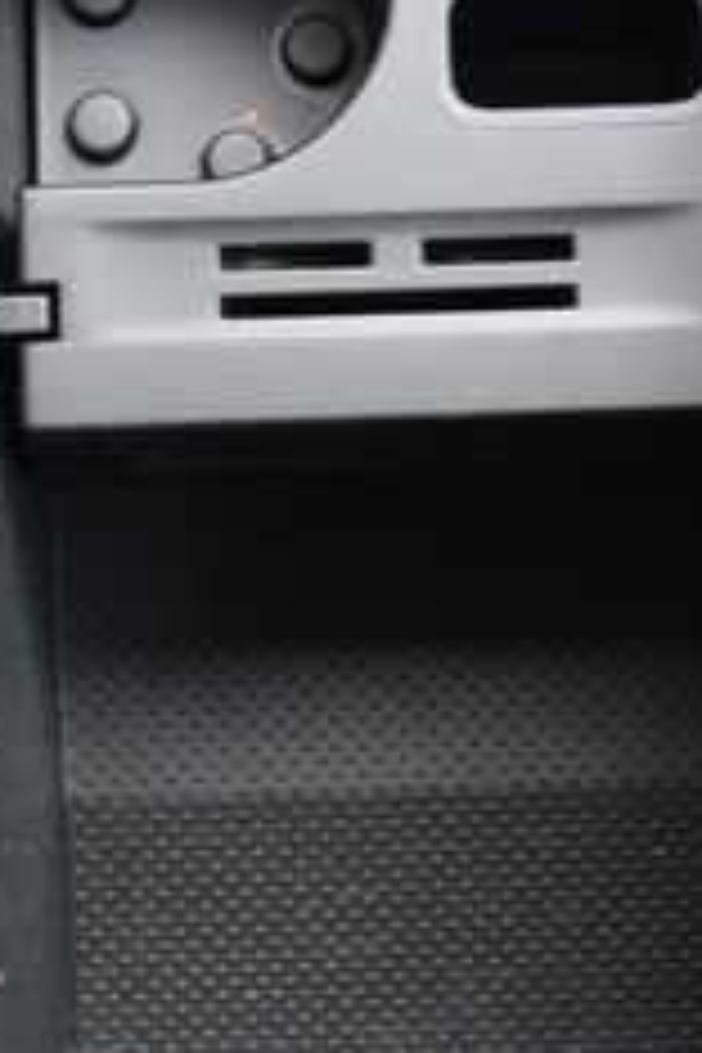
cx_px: 220
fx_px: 3071
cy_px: 198
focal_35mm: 105
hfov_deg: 13.0
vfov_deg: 19.2
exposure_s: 1/40
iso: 500
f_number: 4
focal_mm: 24
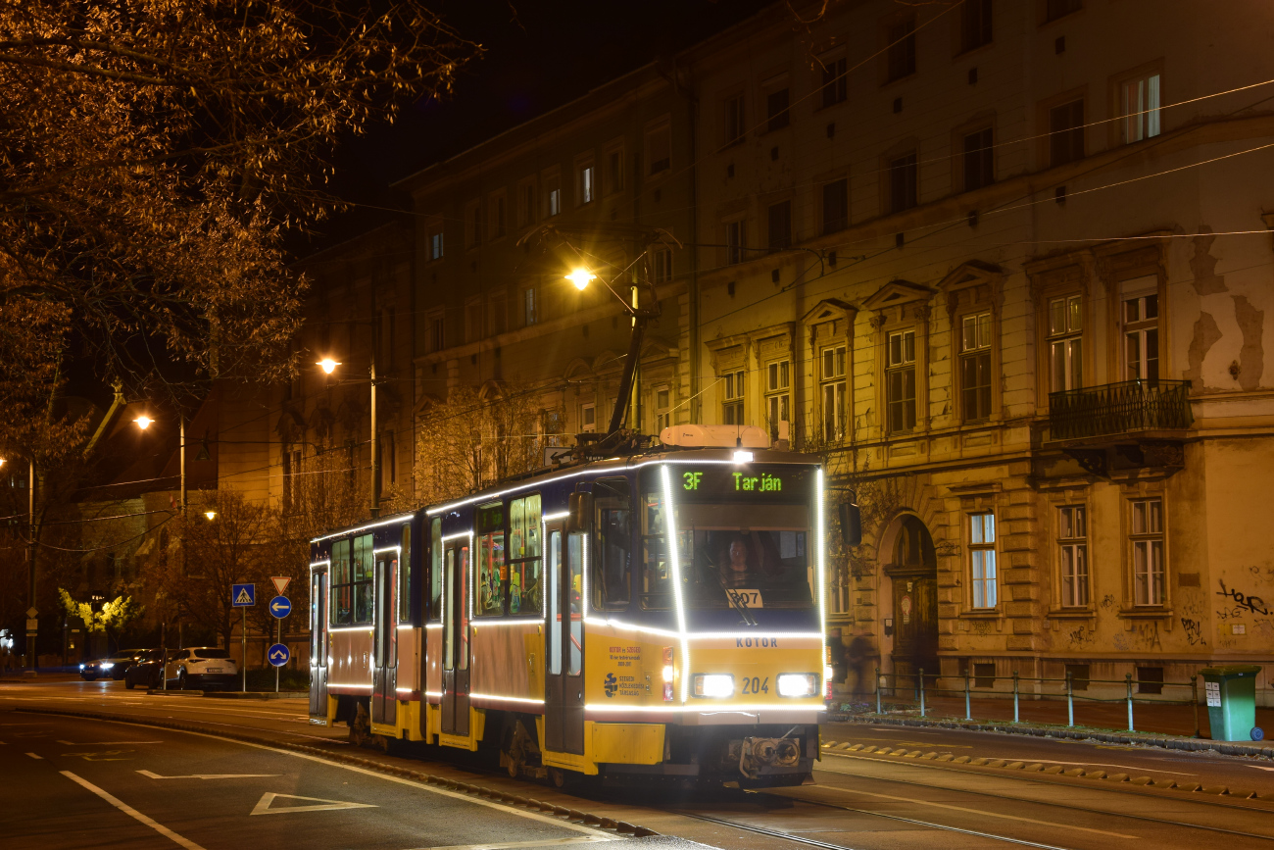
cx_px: 637
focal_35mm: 72
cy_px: 425
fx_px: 2548
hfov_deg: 28.1
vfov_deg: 18.9
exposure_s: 1/1.6
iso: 200
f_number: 6.3
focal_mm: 48
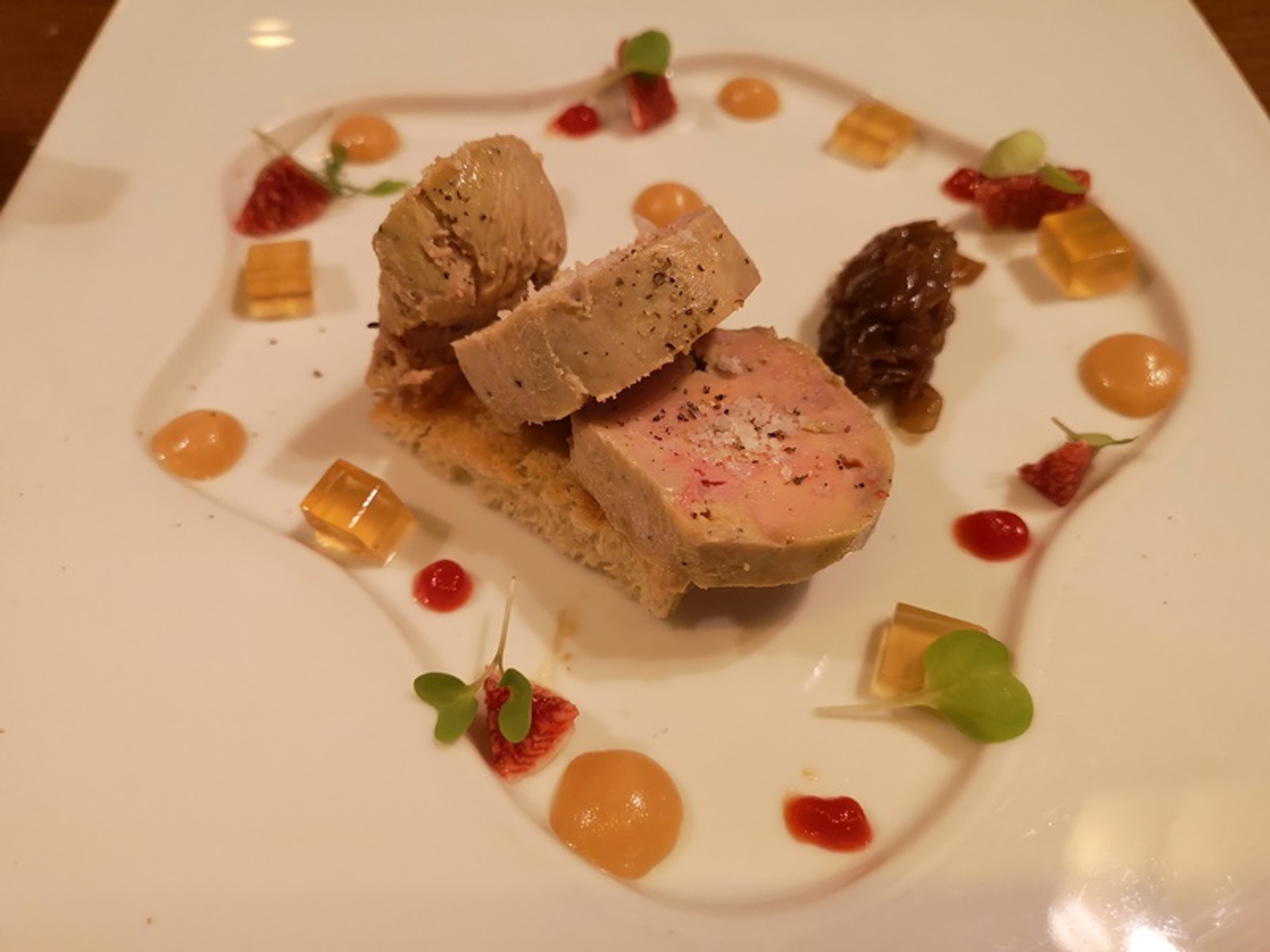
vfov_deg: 51.4
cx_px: 635
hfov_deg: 65.3
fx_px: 991
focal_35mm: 27
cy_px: 476
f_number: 1.8
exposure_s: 1/20
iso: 500
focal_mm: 3.95
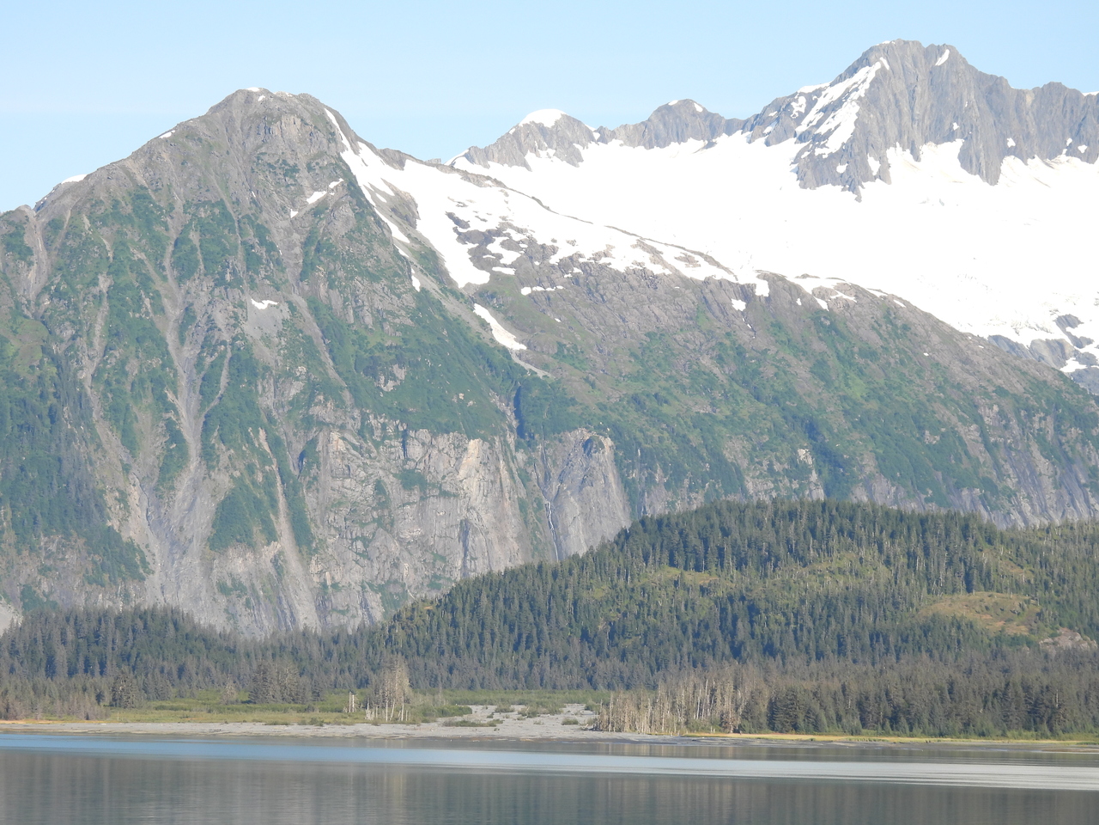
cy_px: 412
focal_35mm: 170
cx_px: 550
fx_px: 5397
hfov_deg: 11.6
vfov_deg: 8.7
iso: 100
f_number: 4.5
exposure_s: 1/500
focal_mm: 30.3
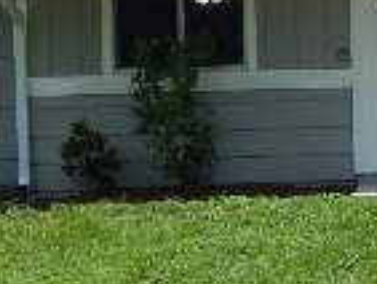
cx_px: 425
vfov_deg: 10.5
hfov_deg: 13.7
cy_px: 56
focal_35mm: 141
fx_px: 1537
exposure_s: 1/500
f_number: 6.5
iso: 125
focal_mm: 5.6
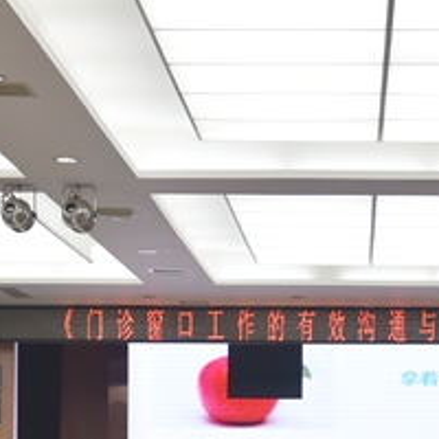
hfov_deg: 14.6
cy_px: 460
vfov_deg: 14.4
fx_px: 1707
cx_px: 327
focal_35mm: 119
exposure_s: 1/100
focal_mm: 40
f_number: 5
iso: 640
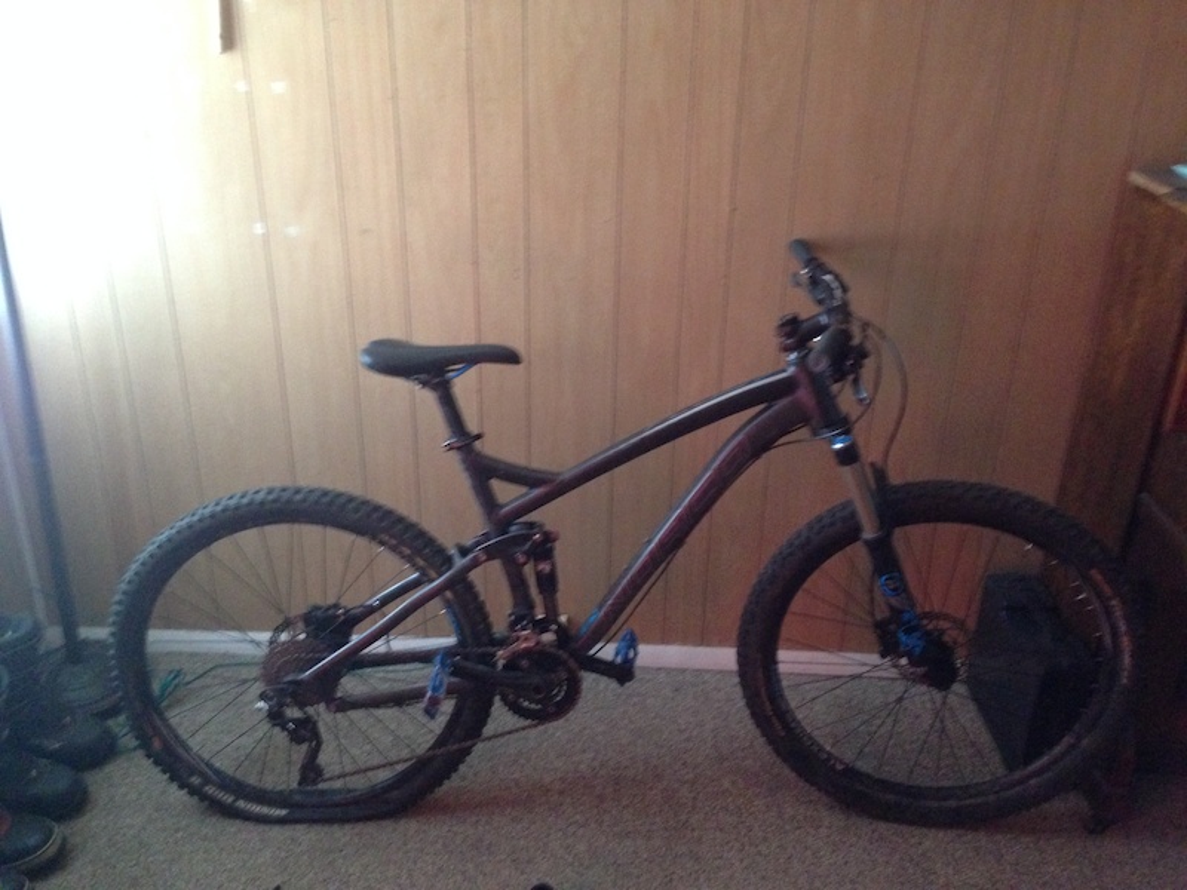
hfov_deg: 55.4
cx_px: 594
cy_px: 445
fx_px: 1132
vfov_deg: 42.9
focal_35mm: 33
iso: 500
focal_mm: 4.12
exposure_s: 1/15
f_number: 2.4
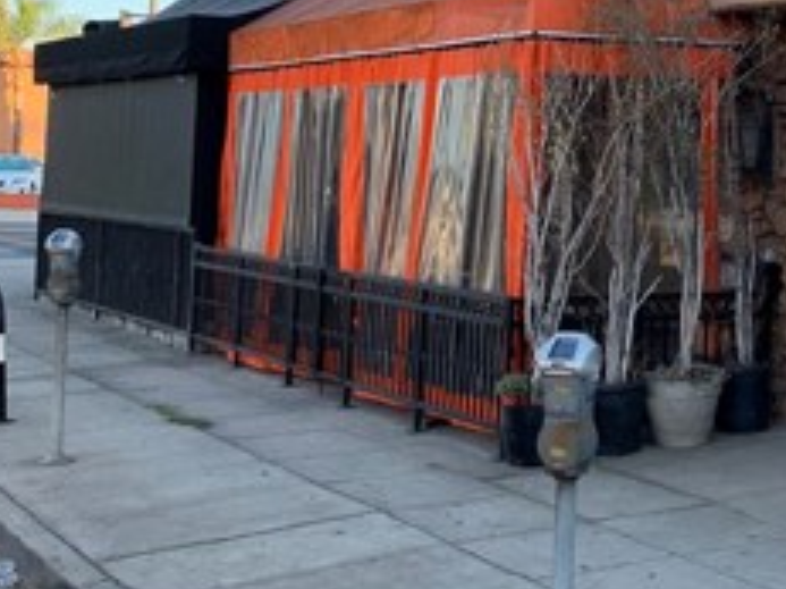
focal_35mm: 72
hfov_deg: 25.4
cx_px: 827
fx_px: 1634
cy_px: 106
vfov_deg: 20.2
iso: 25
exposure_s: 1/336
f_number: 1.8
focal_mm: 4.25
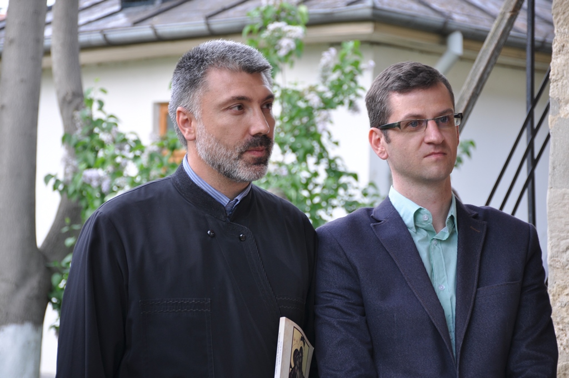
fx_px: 1776
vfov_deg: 12.1
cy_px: 189
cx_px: 284
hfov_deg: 18.2
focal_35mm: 112
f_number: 5
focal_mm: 75
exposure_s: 1/50
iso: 200
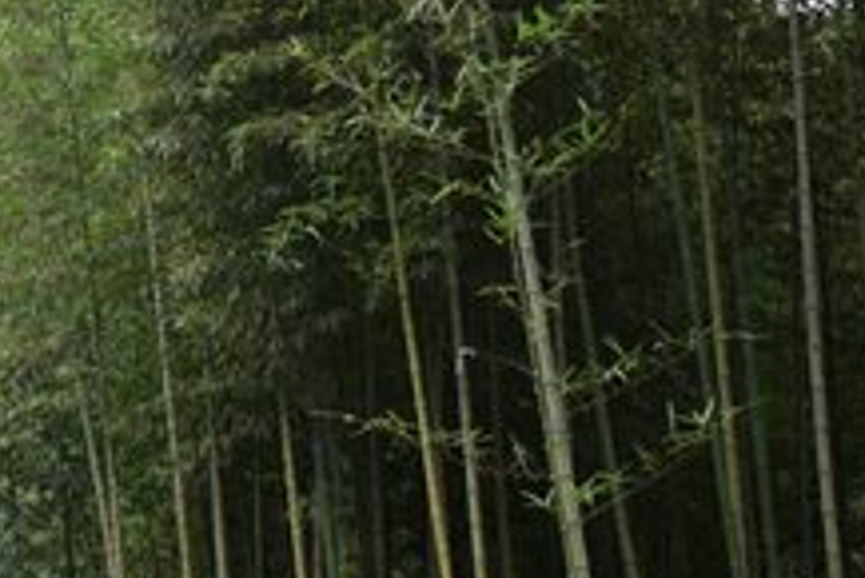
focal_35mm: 95
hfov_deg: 19.7
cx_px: -247
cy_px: 24
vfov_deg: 14.2
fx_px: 2293
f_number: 3.8
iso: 1000
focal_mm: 23
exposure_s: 1/500
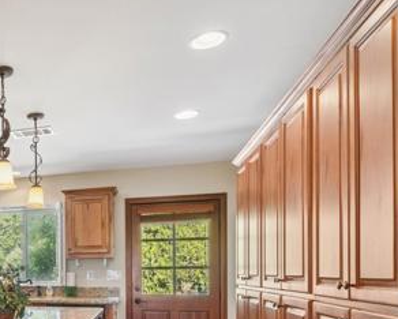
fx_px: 439
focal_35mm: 37
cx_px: -1
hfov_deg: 42.1
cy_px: 277
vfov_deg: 37.7
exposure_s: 1/8
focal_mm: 18.1
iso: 400
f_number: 8
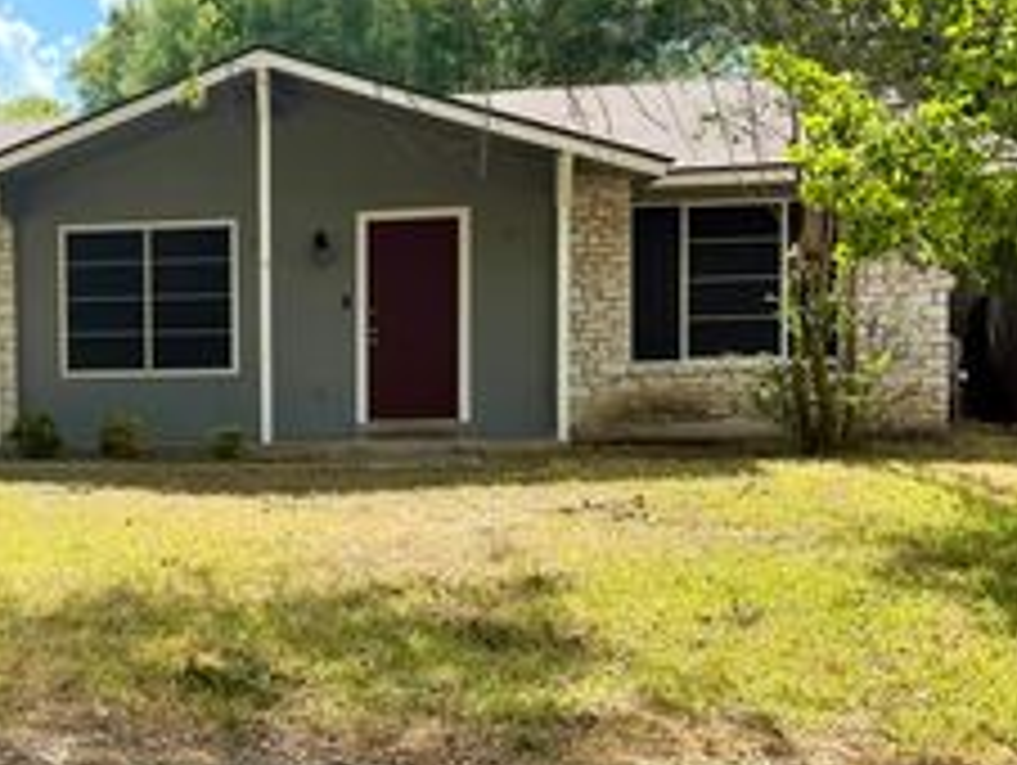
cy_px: 439
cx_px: 99
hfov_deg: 34.1
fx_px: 1559
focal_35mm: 53
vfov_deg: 27.5
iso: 100
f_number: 1.78
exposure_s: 1/2445
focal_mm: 6.76
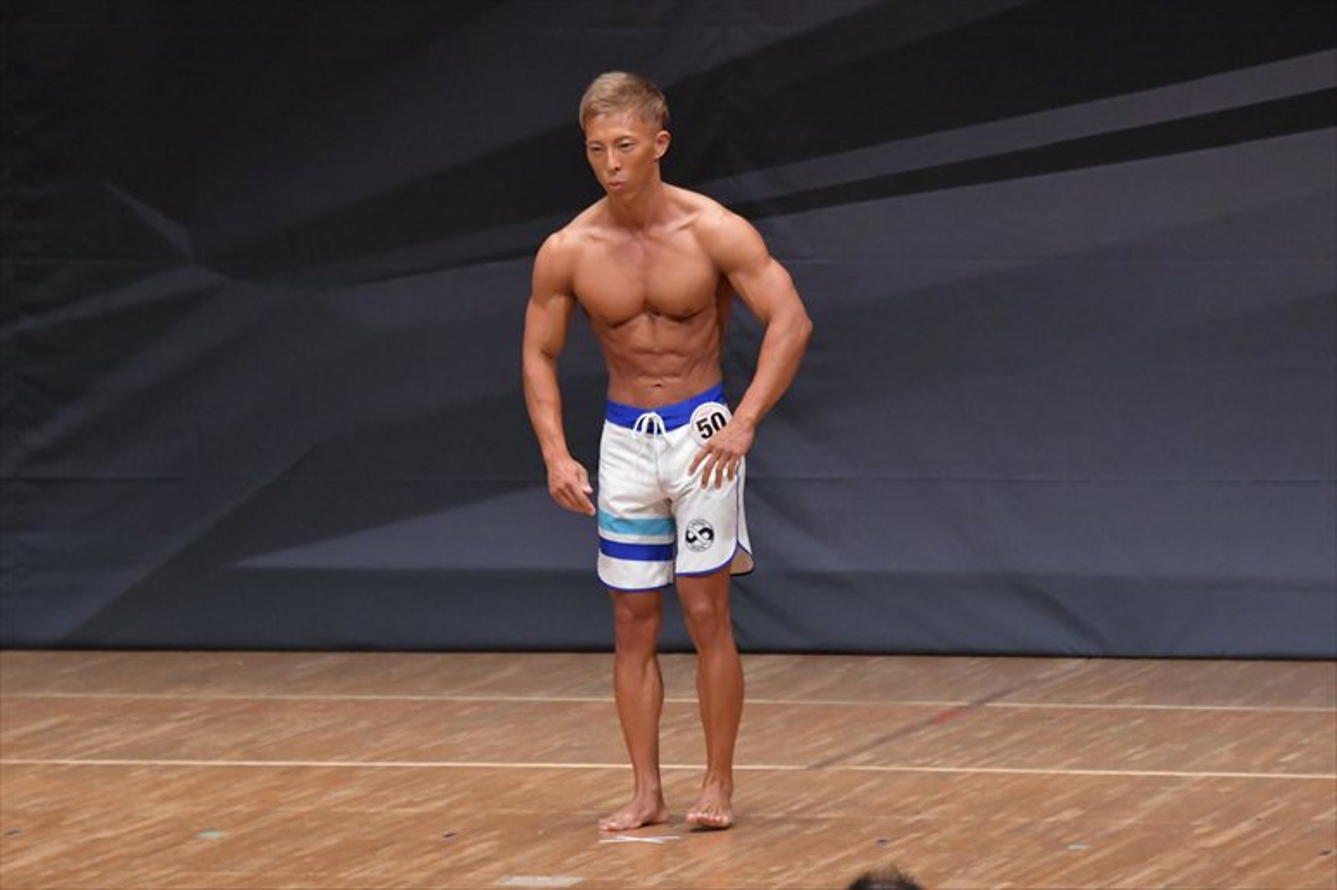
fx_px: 10580
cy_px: 445
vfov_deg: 4.8
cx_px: 668
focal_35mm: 285
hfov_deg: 7.2
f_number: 5.6
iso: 6400
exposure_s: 1/400
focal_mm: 190
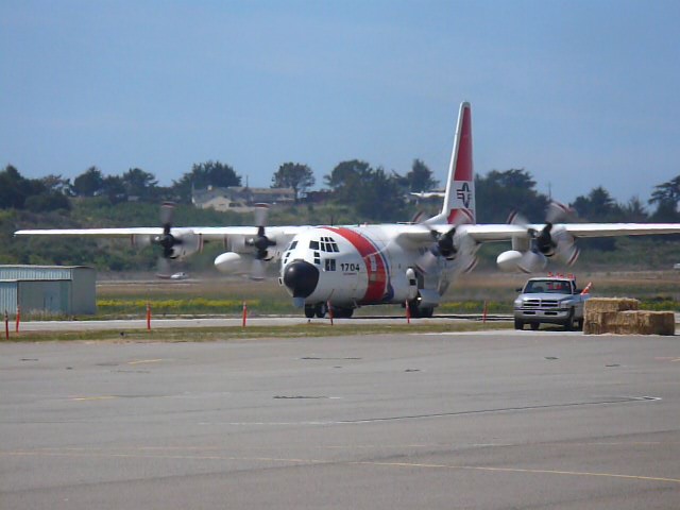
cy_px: 255
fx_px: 4361
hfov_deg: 8.9
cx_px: 340
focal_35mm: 222
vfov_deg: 6.7
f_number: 13
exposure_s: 1/200
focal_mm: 36.6
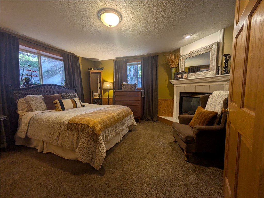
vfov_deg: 85.7
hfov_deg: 102.0
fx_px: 107
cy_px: 99
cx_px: 132
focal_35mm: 14
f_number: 2.2
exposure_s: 1/24
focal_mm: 1.83
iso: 97
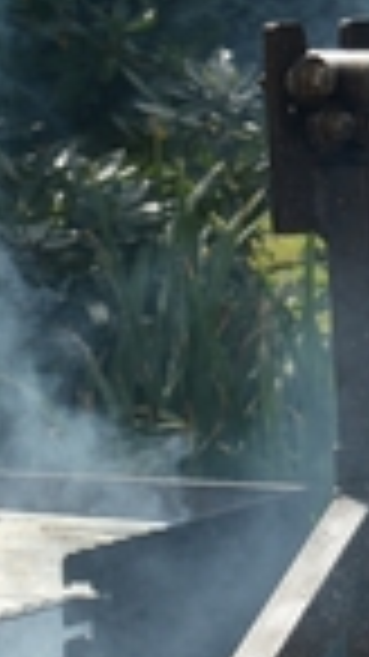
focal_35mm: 189
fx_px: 3291
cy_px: 112
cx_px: 968
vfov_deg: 11.4
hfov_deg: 6.1
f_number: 9
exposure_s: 1/320
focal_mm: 44
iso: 200
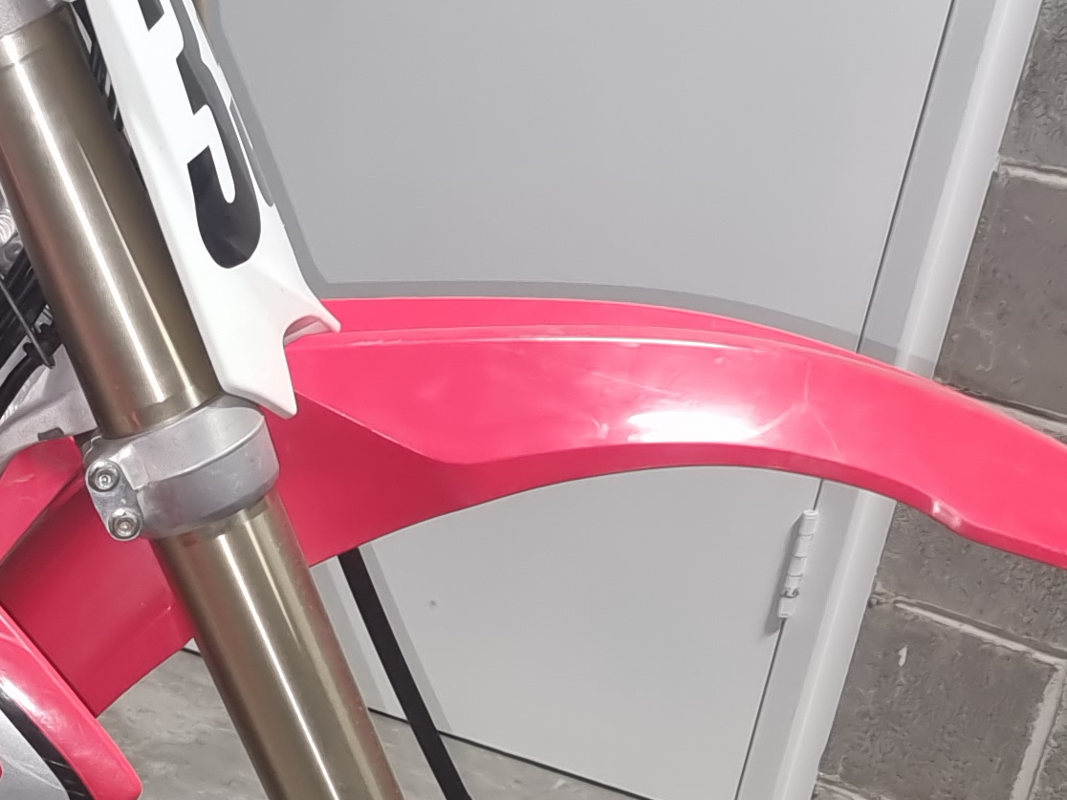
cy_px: 832
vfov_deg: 16.7
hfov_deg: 19.3
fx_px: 2651
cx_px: -619
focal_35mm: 86
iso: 325
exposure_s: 1/17
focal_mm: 6.7
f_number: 1.8
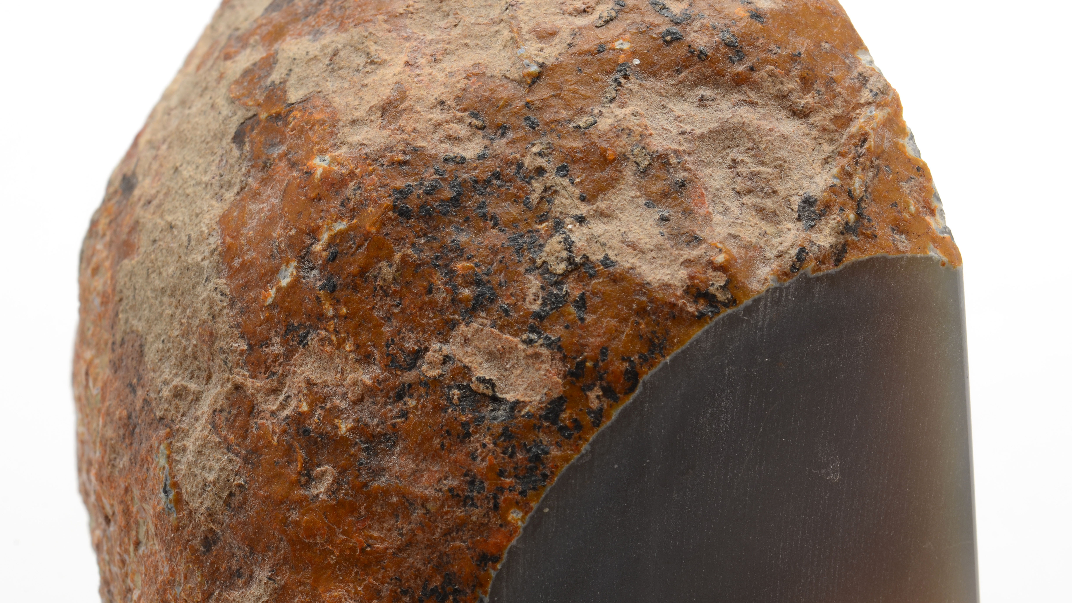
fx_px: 2459
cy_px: 318
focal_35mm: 87
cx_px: 536
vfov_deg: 14.0
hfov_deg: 24.6
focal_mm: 55
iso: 100
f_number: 20
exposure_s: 1/160
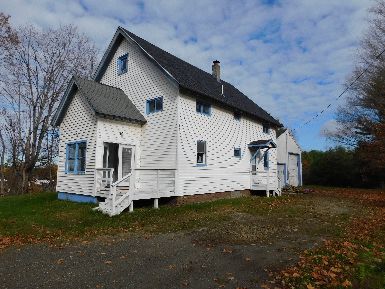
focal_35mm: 23
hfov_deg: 73.9
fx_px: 256
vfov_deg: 58.9
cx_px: 192
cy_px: 144
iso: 125
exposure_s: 1/800
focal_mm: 4
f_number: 6
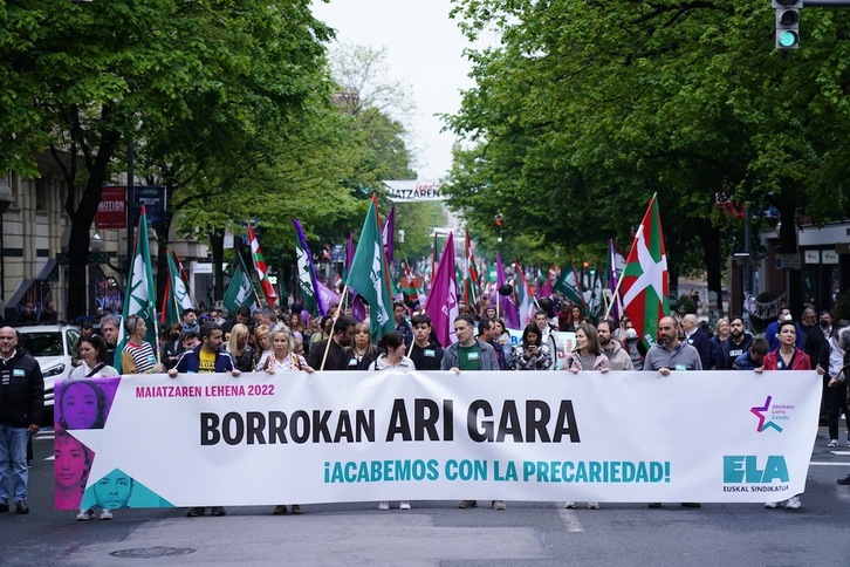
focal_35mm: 88
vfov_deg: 15.5
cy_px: 284
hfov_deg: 23.1
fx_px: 2078
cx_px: 425
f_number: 4
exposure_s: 1/500
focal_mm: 88
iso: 200
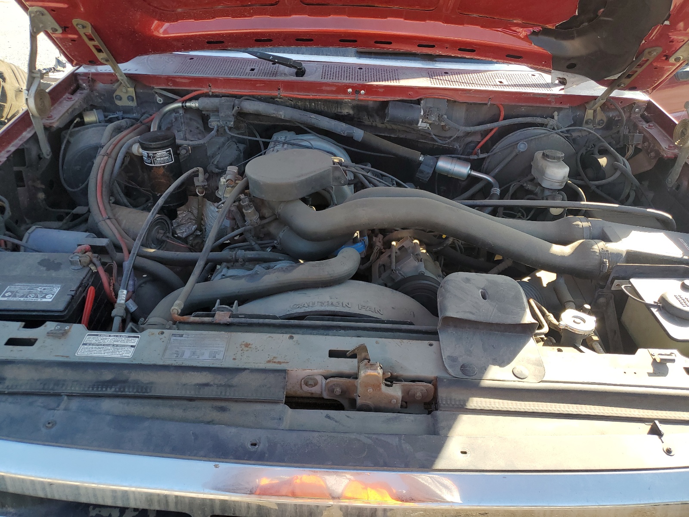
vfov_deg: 53.1
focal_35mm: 26
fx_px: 518
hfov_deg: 67.3
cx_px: 344
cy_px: 258
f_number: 1.5
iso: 50
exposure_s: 1/417
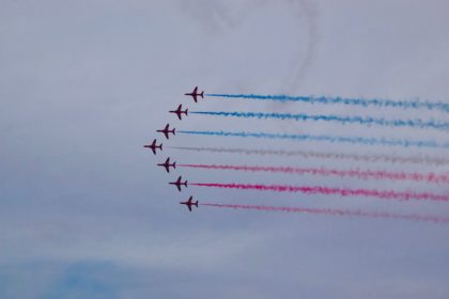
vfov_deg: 17.5
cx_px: 224
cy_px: 150
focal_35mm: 78
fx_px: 973
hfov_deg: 26.0
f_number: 9
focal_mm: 52
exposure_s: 1/4000
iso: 1600
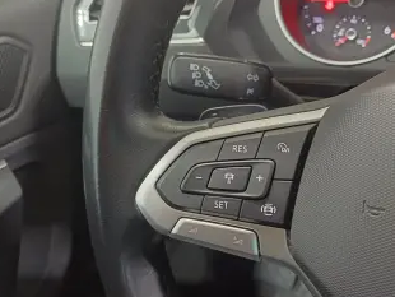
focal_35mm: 29
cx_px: 213
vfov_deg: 48.2
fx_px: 331
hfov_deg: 61.5
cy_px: 136
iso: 400
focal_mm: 4.65
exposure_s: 1/25
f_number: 1.8
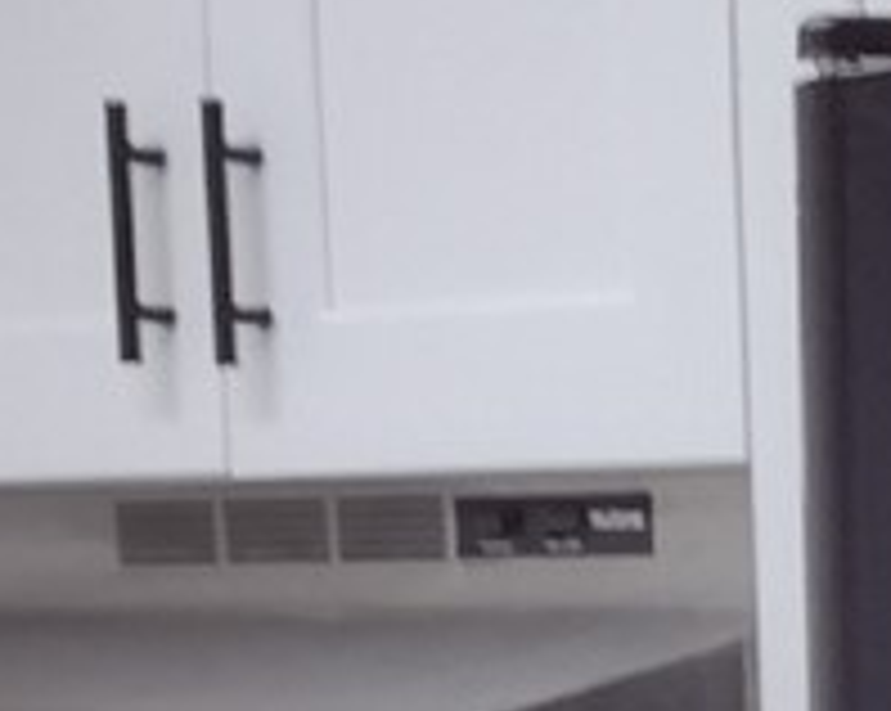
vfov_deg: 6.9
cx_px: 1678
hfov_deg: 8.7
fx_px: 5611
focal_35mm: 213
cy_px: 1584
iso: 110
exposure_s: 1/40
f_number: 1.7
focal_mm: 4.71
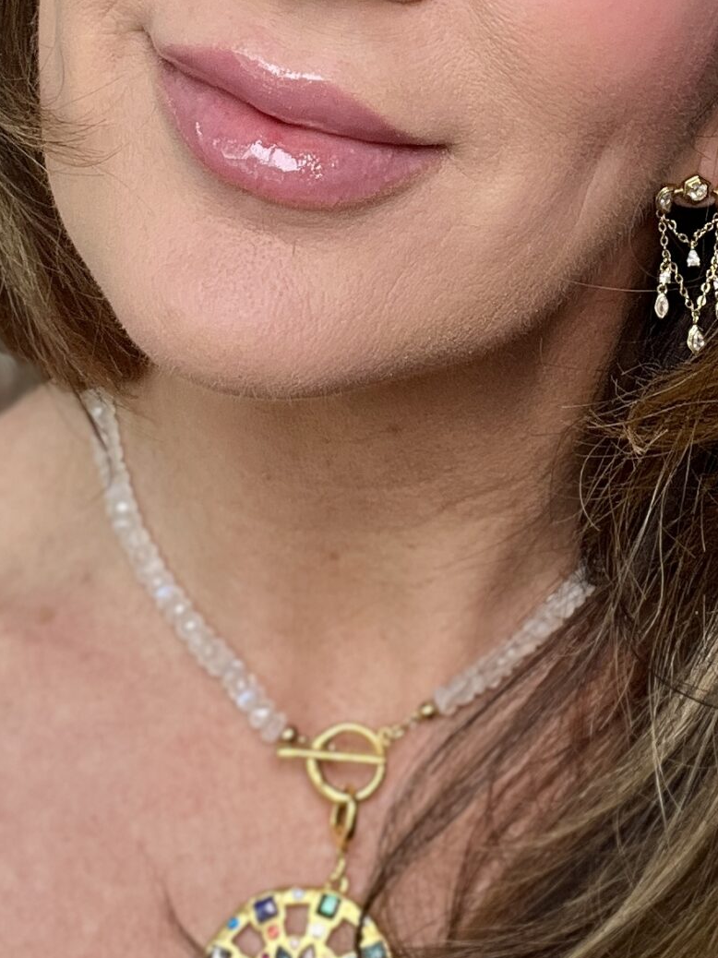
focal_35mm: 74
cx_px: 513
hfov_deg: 19.8
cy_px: 203
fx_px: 2047
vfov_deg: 25.9
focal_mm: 2.71
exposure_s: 1/121
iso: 50
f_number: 2.2
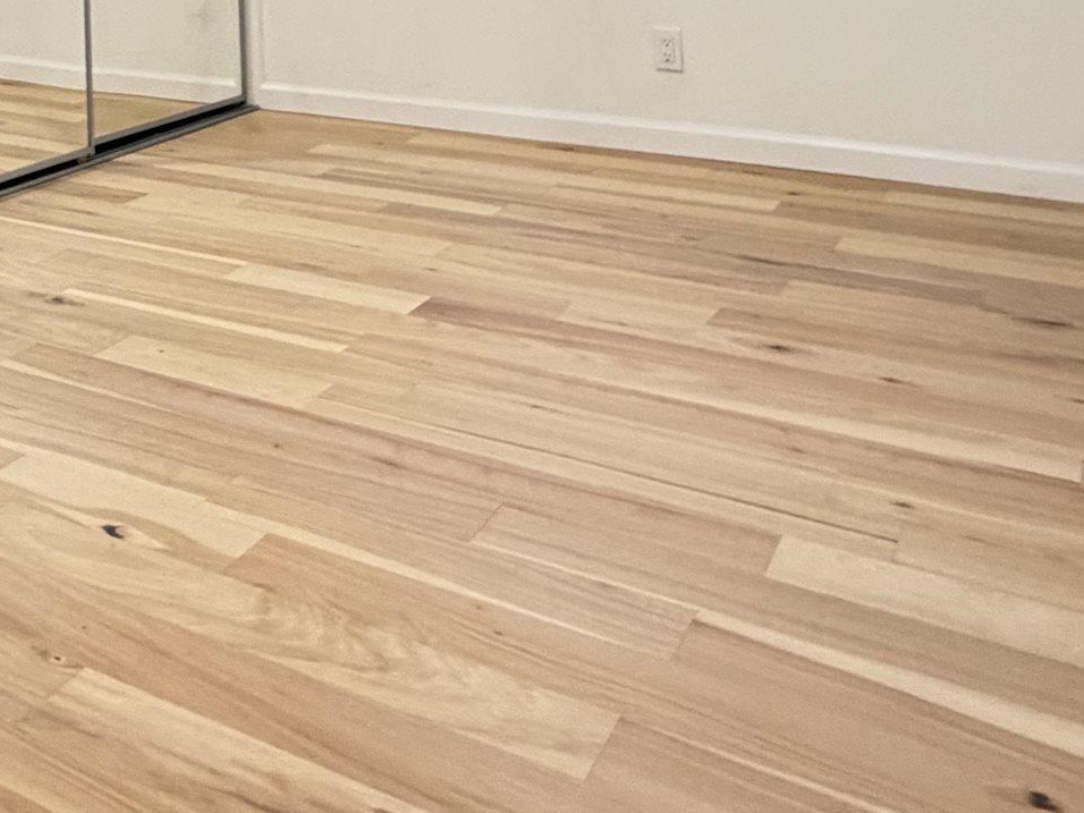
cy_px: -277
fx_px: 1409
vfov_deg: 26.6
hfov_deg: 38.2
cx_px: 44
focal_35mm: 45
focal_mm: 2.22
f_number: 2.2
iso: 400
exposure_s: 1/60
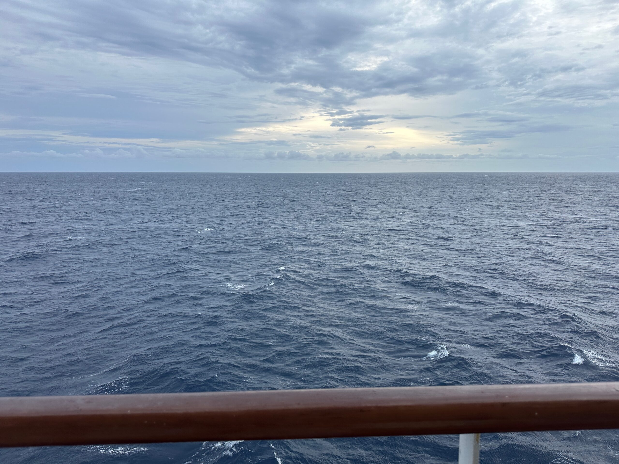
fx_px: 429
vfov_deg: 56.8
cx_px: 310
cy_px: 232
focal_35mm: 24
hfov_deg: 71.6
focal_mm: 6.86
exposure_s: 1/918
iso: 80
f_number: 1.78
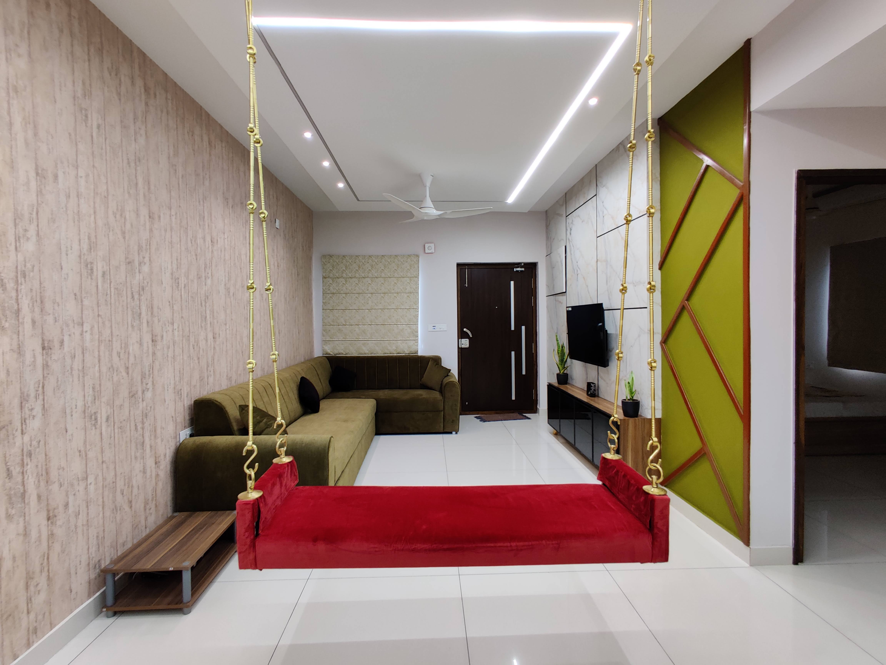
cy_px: 332
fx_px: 333
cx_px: 443
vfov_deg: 89.9
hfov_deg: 106.2
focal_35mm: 13
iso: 400
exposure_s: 1/33
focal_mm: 2.25
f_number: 2.2
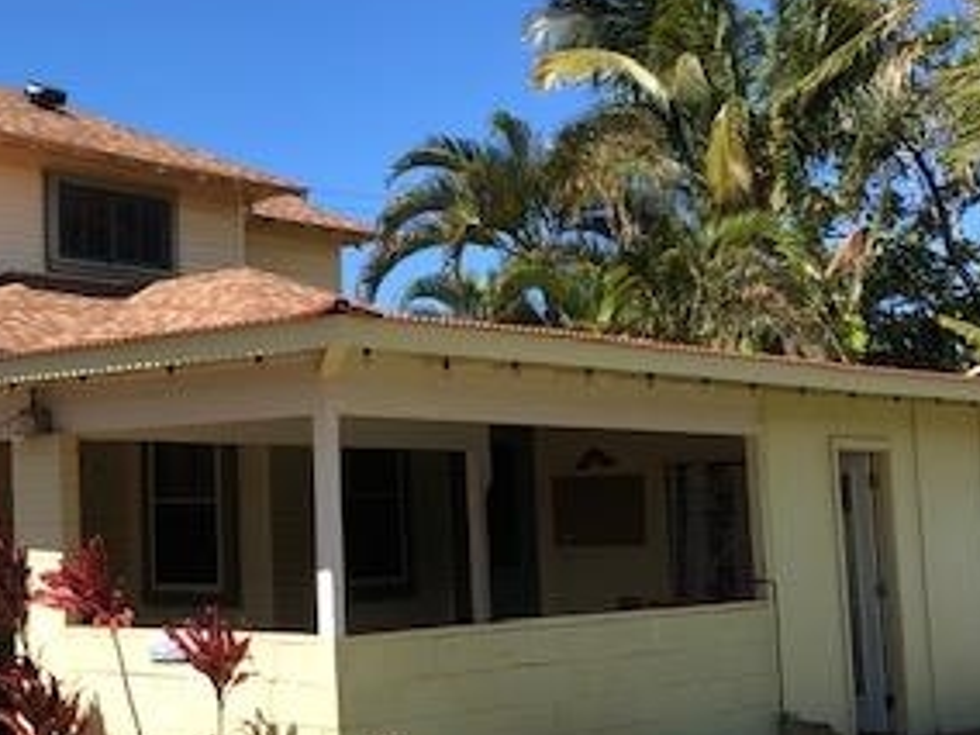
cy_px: 342
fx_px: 1784
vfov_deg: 23.3
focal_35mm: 63
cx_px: 135
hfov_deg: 29.7
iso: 20
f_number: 1.8
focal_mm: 3.99
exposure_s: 1/1185
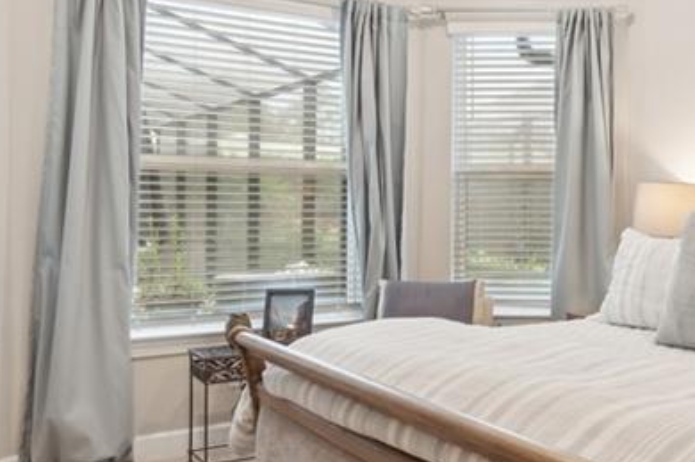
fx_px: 810
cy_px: 220
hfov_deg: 41.7
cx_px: 659
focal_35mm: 42
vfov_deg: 31.8
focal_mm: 16
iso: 200
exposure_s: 1/8
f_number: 9
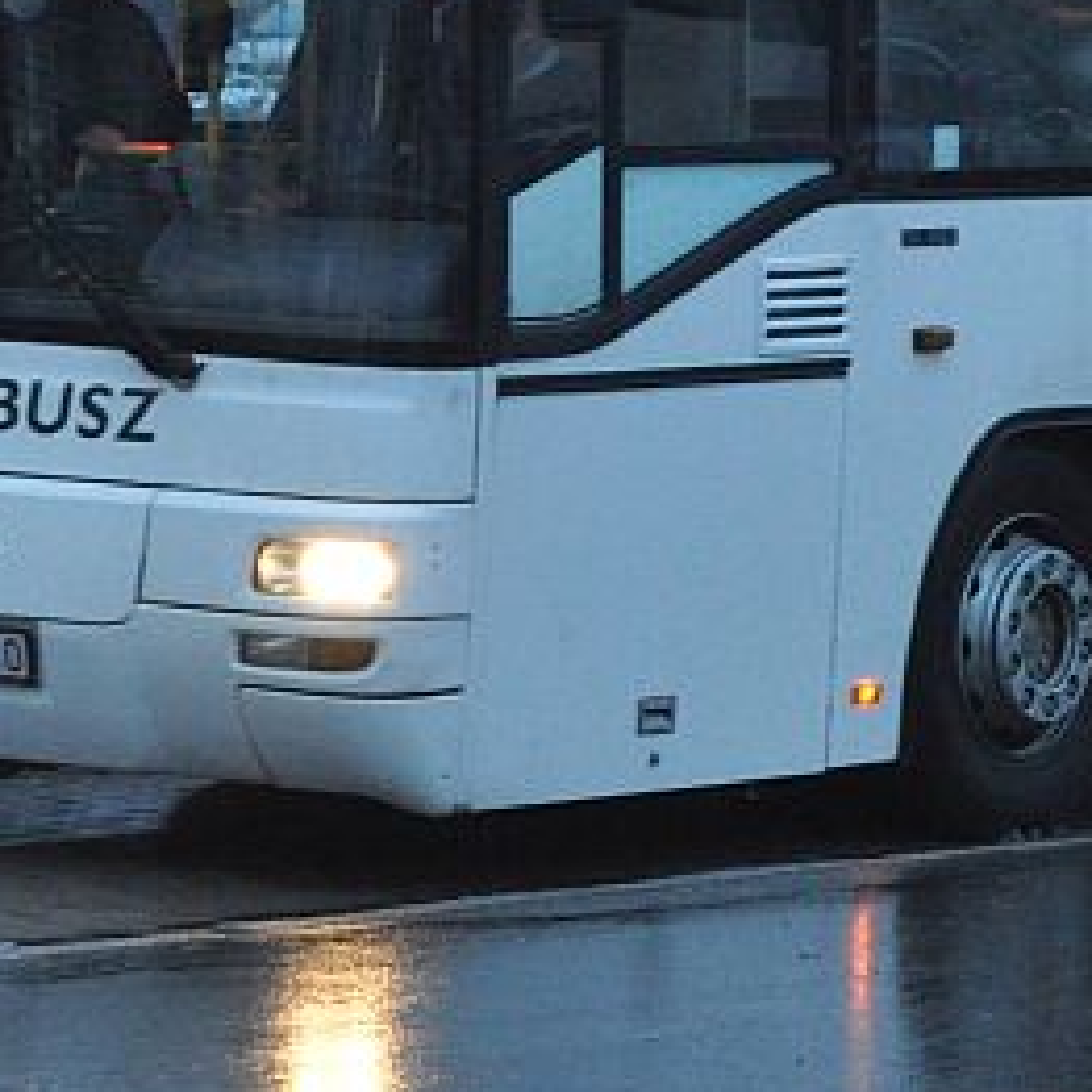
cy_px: -42
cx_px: 1025
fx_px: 9279
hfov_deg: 6.7
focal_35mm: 260
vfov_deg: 6.7
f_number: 5
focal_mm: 50
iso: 1600
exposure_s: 1/80
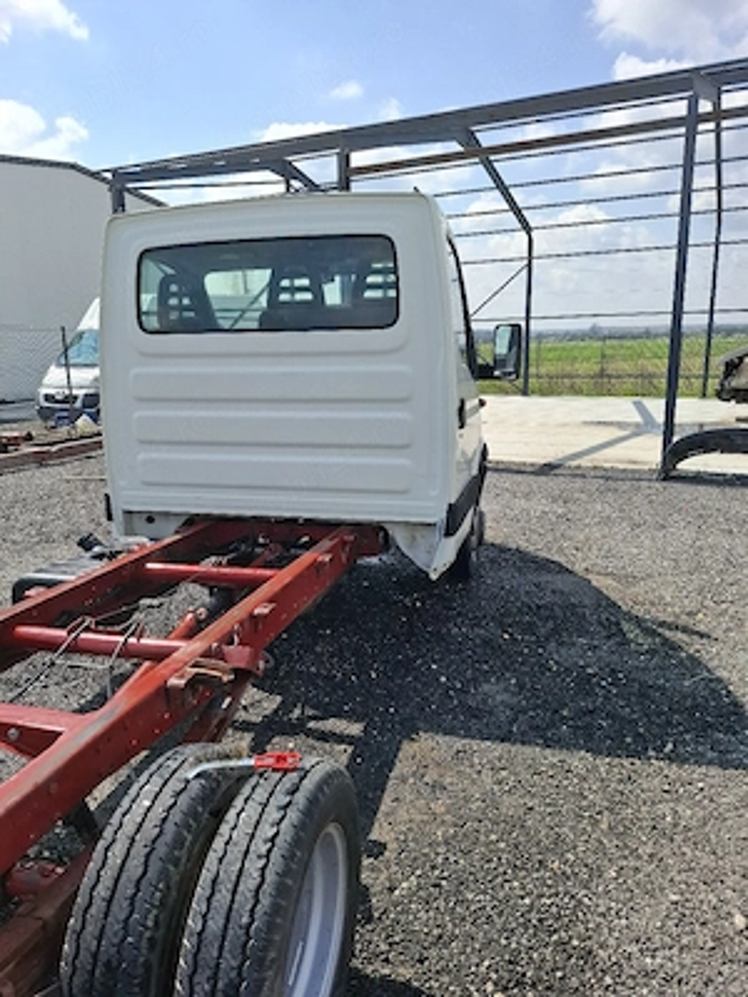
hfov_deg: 58.9
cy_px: 498
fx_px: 663
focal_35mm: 23
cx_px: 374
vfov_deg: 73.9
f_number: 1.8
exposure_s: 1/2500
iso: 50
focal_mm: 5.54
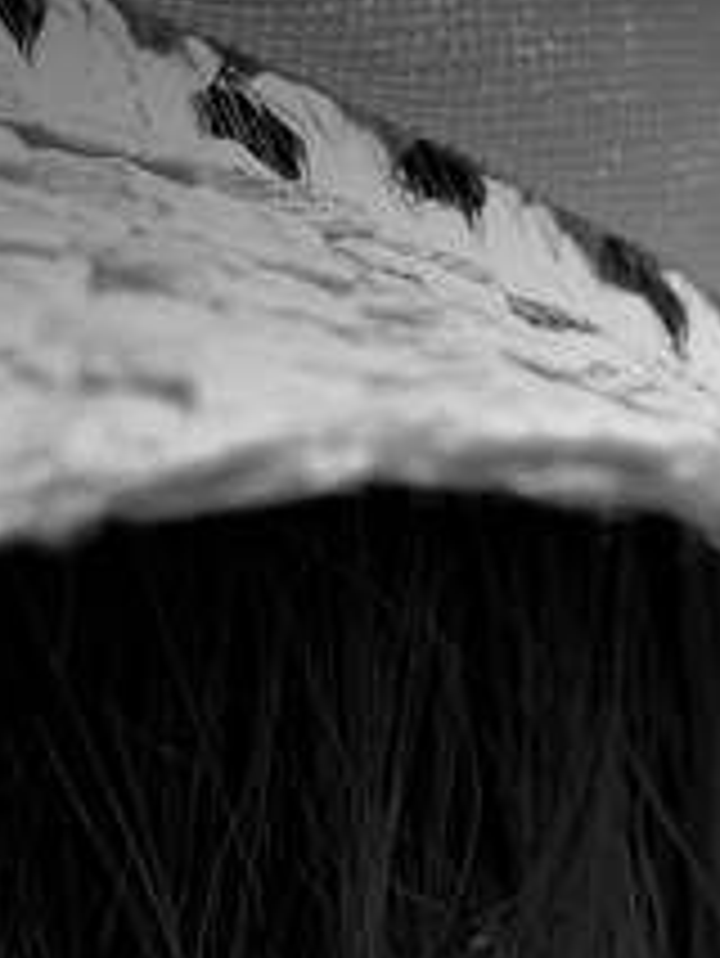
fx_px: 9364
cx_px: -292
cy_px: 969
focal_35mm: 338
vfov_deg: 5.8
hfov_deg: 4.4
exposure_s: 1/640
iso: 100
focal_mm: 45
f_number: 5
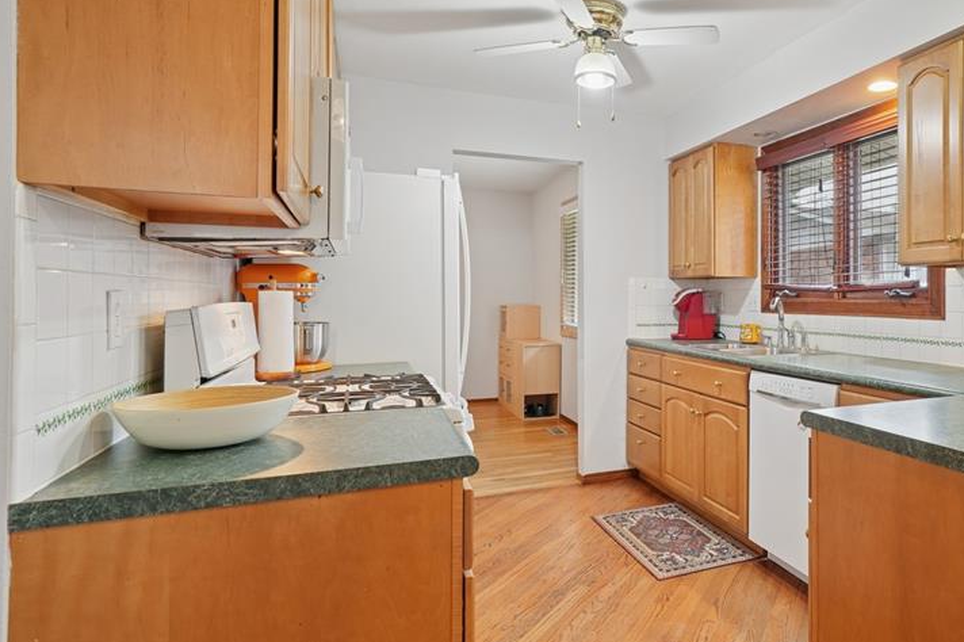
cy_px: 301
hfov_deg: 73.0
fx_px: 616
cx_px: 667
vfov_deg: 55.0
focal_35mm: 23
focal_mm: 16
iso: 400
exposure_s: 1/6
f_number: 8
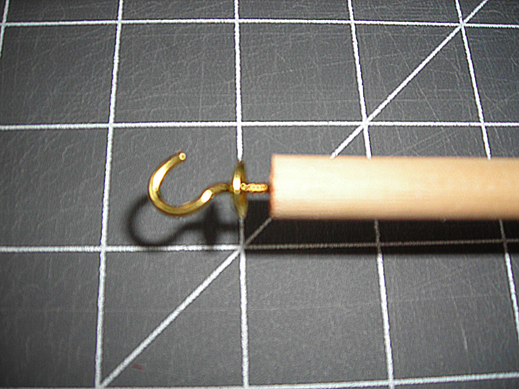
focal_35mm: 38
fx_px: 570
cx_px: 260
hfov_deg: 49.0
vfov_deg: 37.7
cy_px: 194
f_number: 3.2
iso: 50
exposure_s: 1/60.1
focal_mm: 6.3
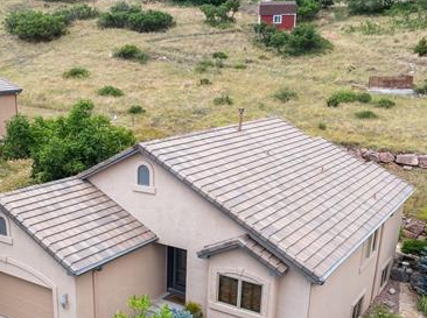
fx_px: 517
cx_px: 136
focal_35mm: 42
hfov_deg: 44.1
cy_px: 238
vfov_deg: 33.6
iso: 100
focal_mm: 12.29
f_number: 2.8
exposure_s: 1/320
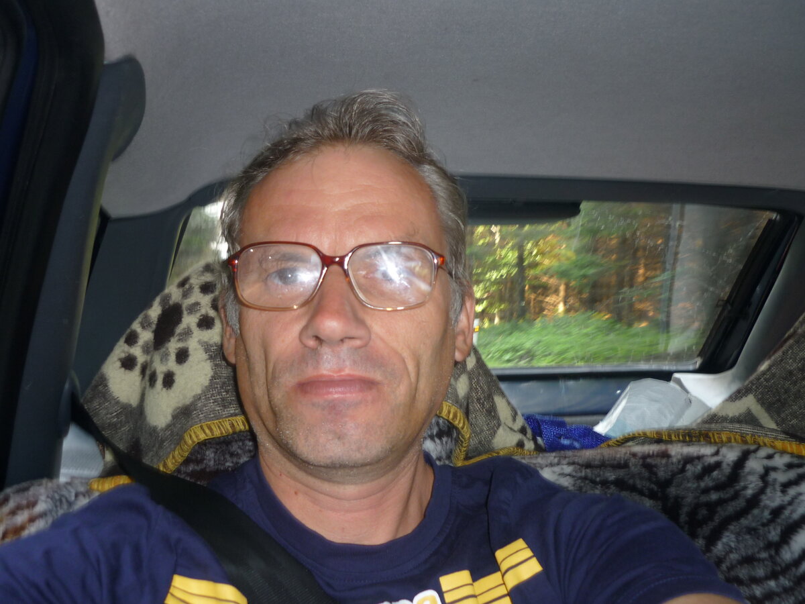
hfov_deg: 55.4
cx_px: 402
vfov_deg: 42.9
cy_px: 302
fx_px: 767
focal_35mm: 33
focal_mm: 5.5
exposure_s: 1/30
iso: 80
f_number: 2.8
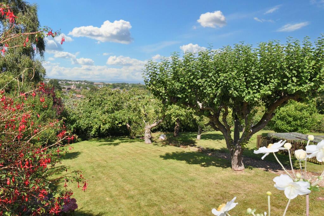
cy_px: 108
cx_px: 162
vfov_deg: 43.6
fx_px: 270
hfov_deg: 61.9
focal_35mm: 30
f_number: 9
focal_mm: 20
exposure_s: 1/200
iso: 100
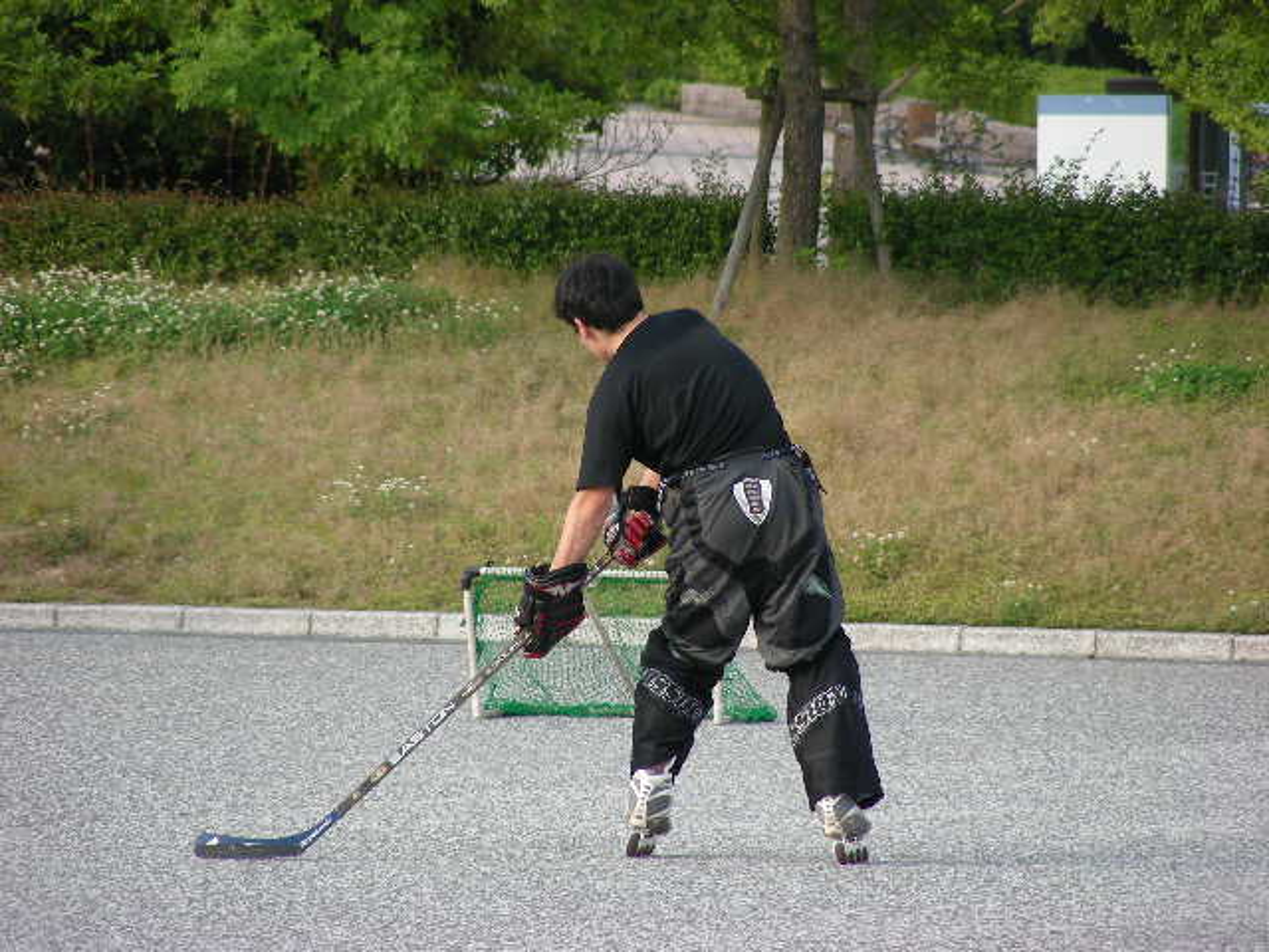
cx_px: 634
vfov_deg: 3.9
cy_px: 476
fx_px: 13931
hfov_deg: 5.2
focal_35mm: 380
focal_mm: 63.3
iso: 50
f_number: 3.5
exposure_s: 1/114
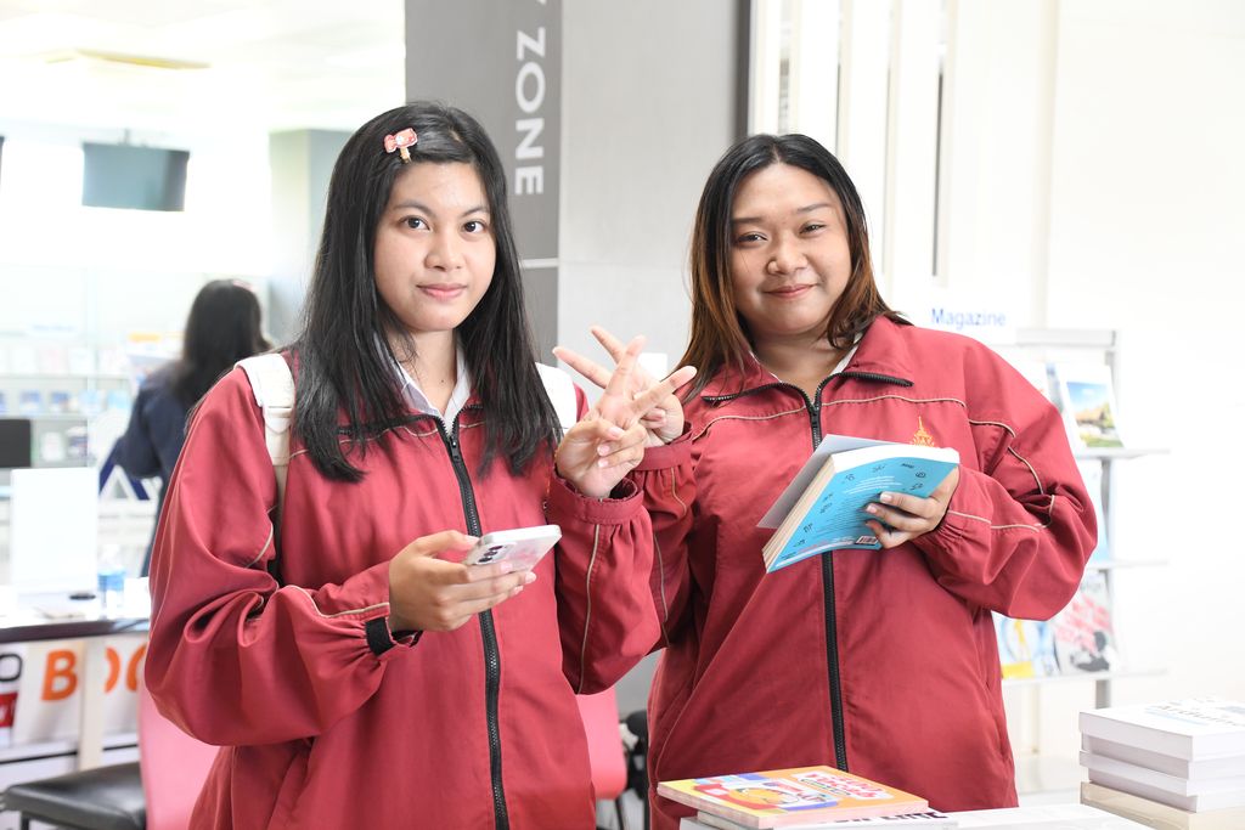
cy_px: 415
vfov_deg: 20.6
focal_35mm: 66
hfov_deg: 30.5
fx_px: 2283
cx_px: 622
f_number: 4.5
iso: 1600
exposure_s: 1/50
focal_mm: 44
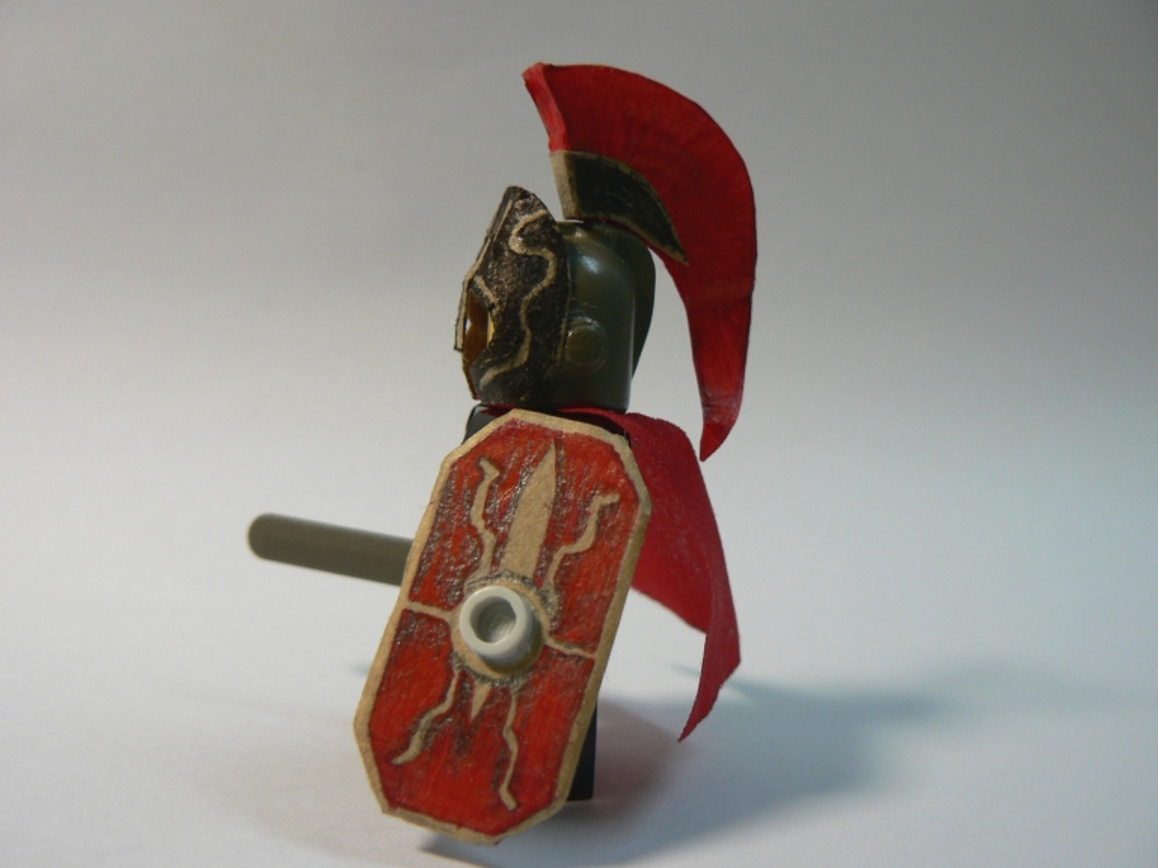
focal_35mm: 36
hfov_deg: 51.4
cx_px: 579
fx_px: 1204
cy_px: 434
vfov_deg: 39.7
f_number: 2.8
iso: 80
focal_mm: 6
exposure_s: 1/40
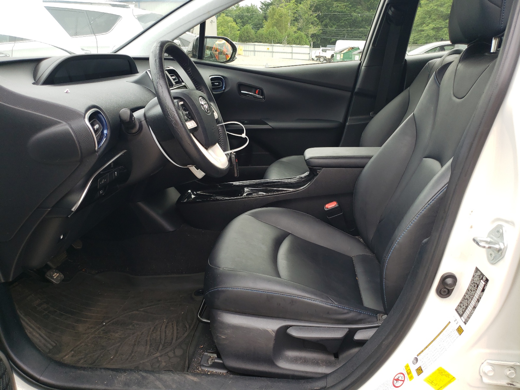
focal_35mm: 26
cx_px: 260
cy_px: 195
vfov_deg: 53.1
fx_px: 391
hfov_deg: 67.3
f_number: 1.5
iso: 50
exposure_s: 1/182
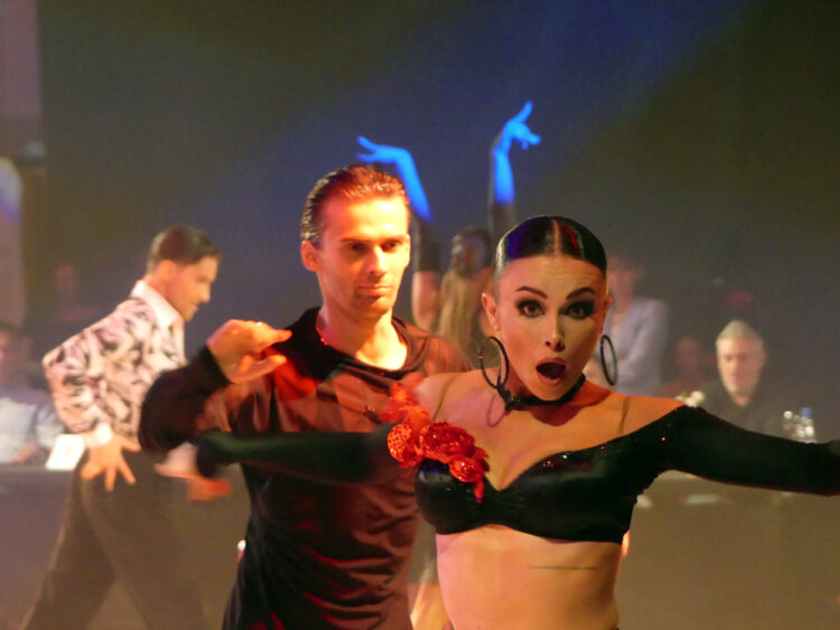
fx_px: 5534
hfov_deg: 8.7
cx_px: 420
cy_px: 315
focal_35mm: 228
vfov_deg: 6.5
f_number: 2.8
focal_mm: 41.1
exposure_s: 1/100
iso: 1250
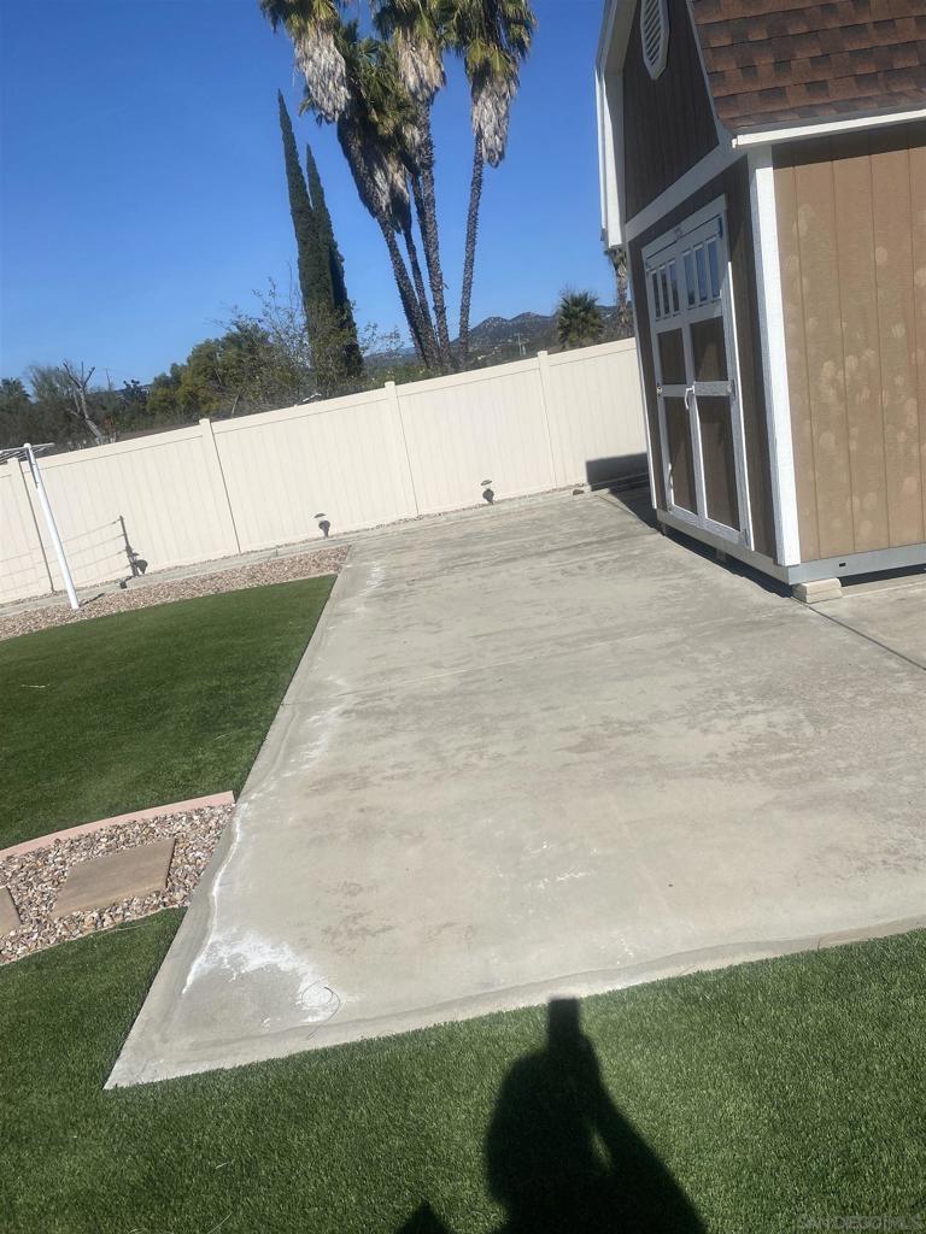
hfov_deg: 53.1
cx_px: 463
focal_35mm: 26
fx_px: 927
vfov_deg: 67.3
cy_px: 617
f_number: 1.8
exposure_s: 1/6410
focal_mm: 4.25
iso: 32
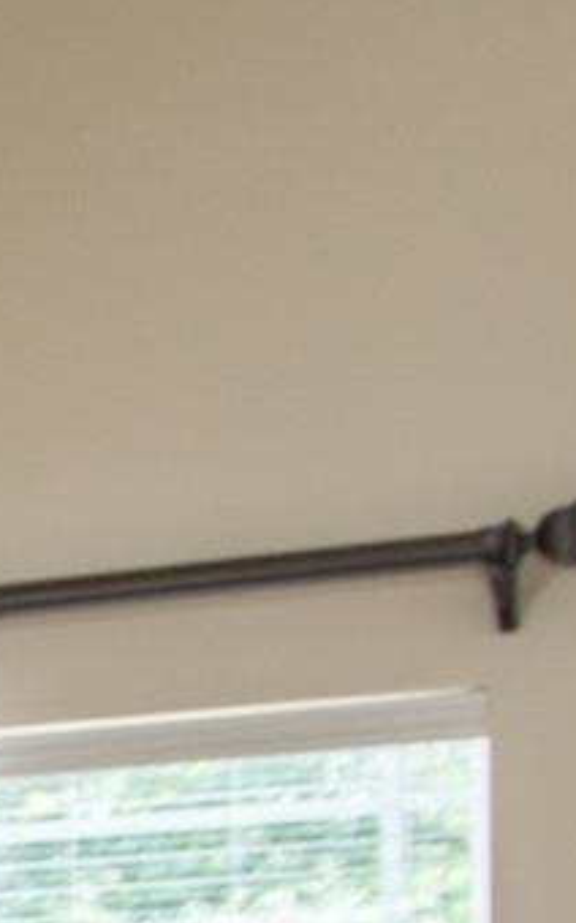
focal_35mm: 144
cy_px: 1883
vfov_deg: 12.6
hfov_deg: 5.6
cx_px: -2606
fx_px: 3623
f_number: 4
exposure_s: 1/60
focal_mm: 20
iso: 100
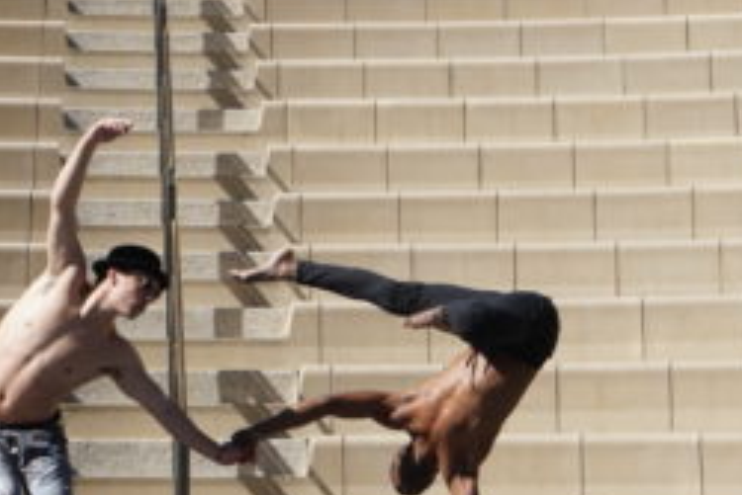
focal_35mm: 140
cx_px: 288
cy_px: 273
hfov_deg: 14.6
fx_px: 2887
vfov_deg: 9.8
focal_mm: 70
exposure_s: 1/250
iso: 320
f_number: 16
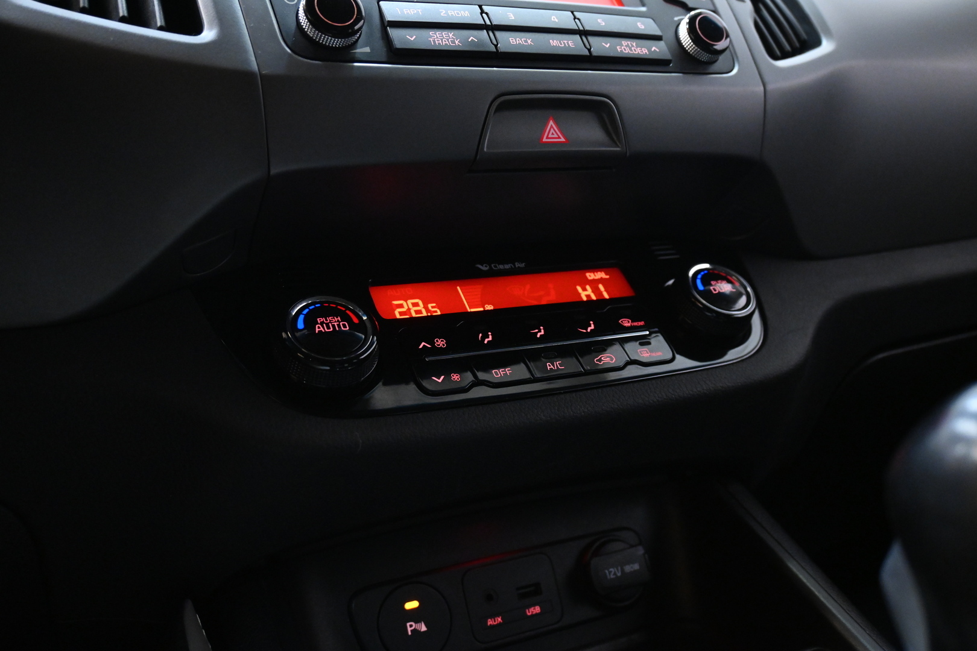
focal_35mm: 32
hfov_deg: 58.3
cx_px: 488
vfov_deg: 40.8
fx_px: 875
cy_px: 326
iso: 4000
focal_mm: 21.5
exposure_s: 1/80
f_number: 4.5
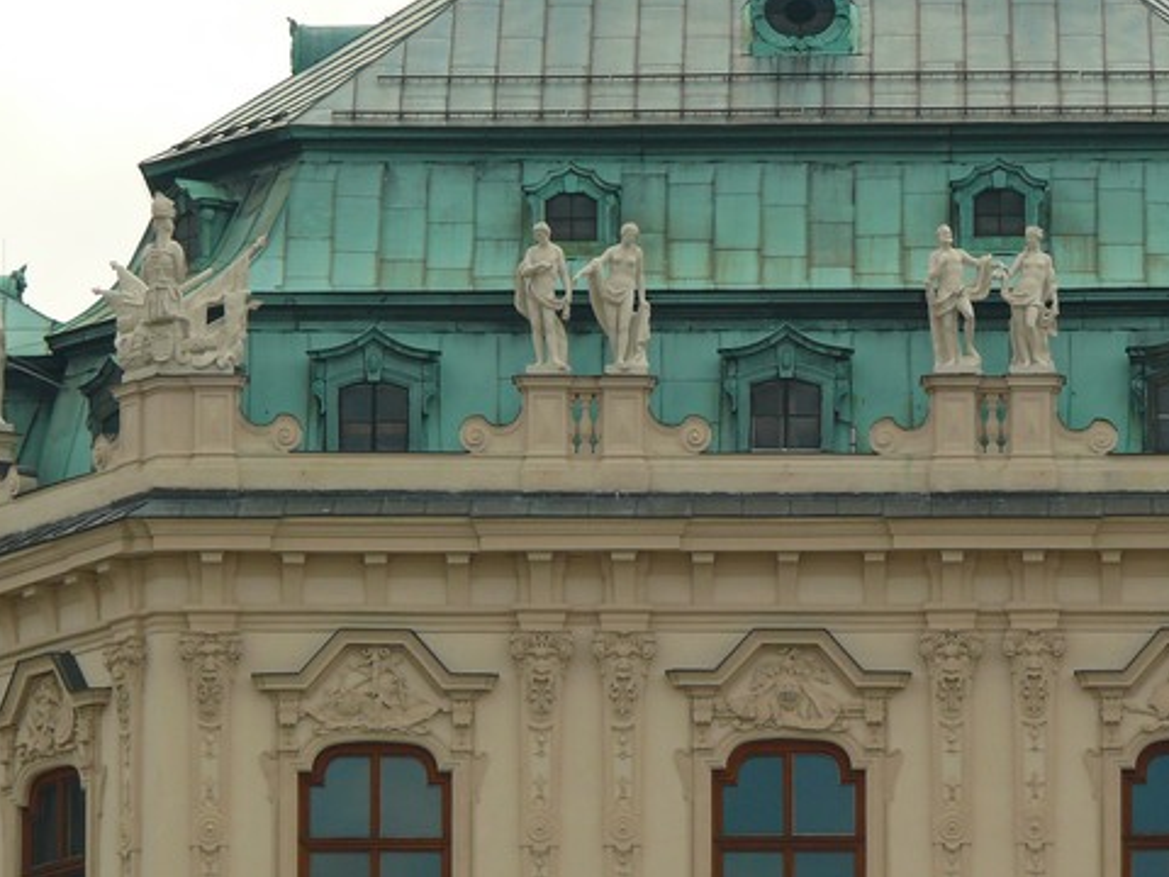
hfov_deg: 4.8
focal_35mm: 411
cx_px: 697
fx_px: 13880
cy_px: 417
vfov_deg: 3.6
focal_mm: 55.6
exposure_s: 1/250
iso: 100
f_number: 5
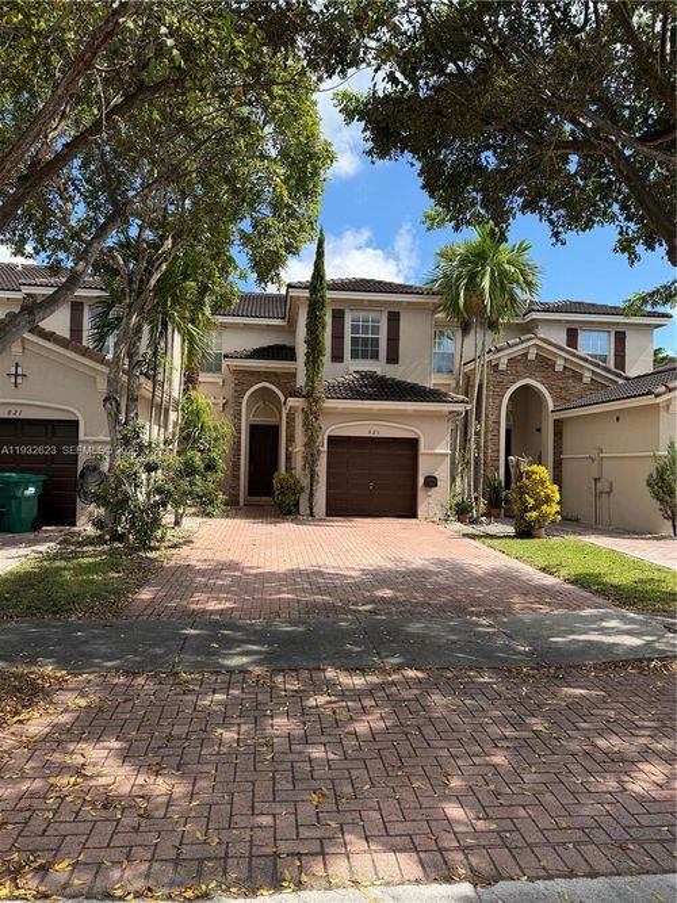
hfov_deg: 56.8
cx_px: 338
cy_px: 452
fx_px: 626
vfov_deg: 71.6
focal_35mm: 24
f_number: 1.78
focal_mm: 6.76
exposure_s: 1/3279
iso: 100
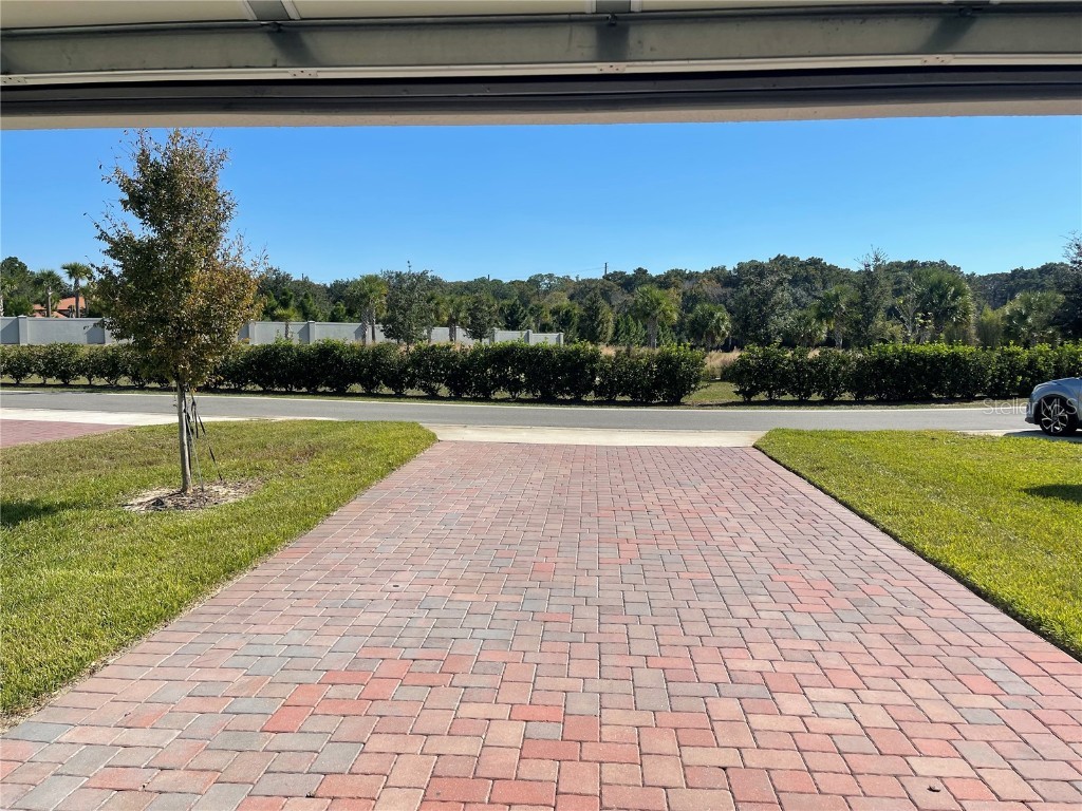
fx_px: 781
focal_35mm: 25
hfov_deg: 69.4
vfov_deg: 54.9
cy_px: 406
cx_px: 541
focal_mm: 5.1
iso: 32
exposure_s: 1/4525
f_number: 1.6
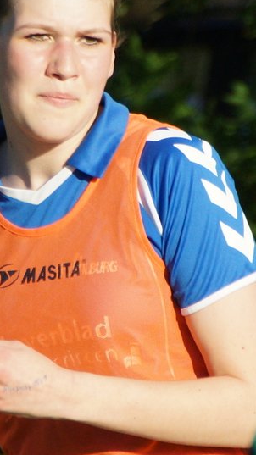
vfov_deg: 3.4
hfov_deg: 1.9
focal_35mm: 629
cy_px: 306
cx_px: 3
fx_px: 7592
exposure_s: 1/640
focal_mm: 210
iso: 320
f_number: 8
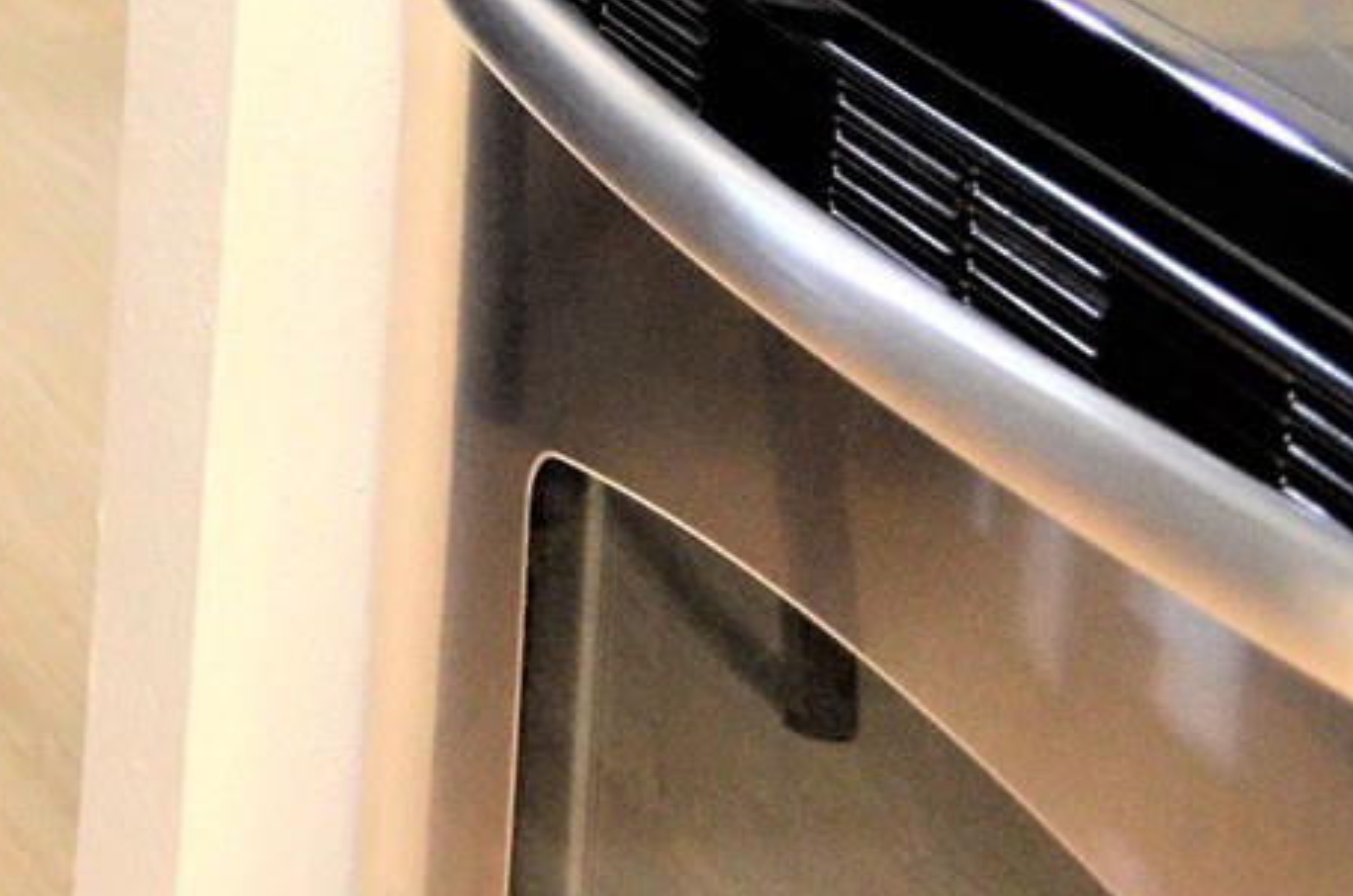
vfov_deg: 9.5
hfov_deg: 13.4
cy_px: -1209
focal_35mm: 129
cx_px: -1461
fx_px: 4838
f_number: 4
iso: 800
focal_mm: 18
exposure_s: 1/60
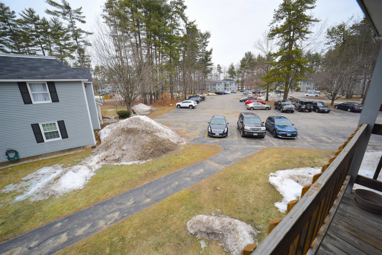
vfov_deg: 81.2
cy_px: 128
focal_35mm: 14
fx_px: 149
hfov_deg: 104.2
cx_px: 191
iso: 100
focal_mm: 14
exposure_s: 1/500
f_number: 2.8
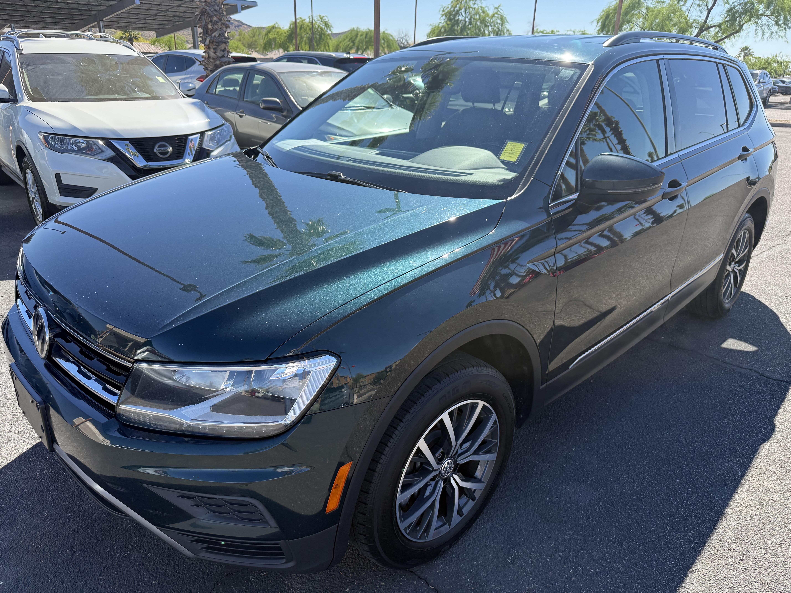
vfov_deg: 56.8
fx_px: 548
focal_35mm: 24
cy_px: 296
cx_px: 396
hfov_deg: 71.6
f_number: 1.78
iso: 100
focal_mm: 6.76
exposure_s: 1/1653
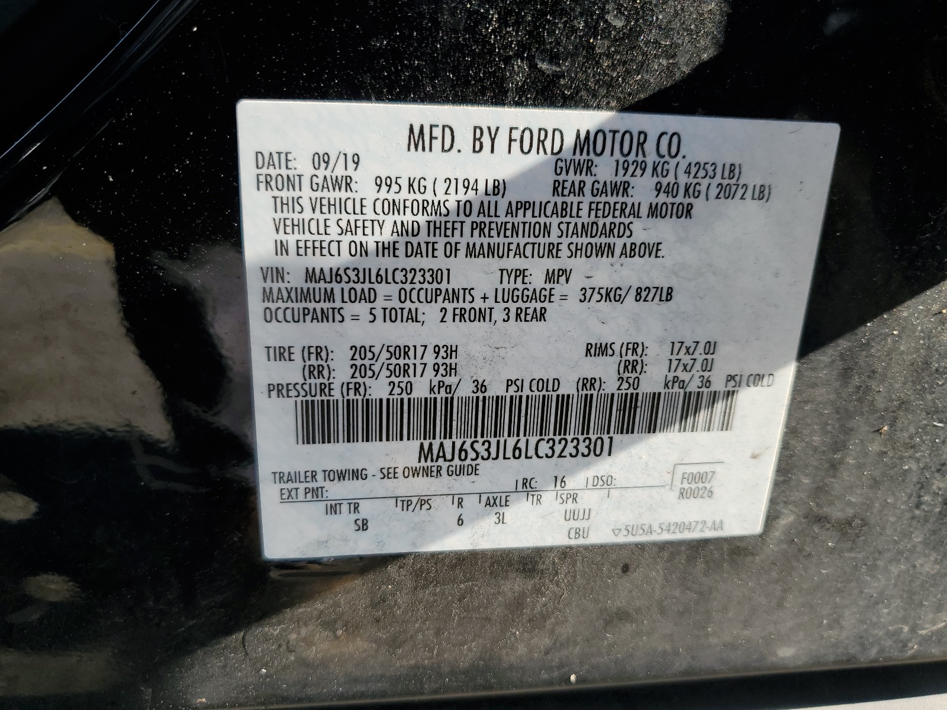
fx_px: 711
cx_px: 474
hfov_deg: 67.3
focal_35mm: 26
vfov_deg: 53.1
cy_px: 355
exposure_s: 1/476
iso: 50
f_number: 1.5
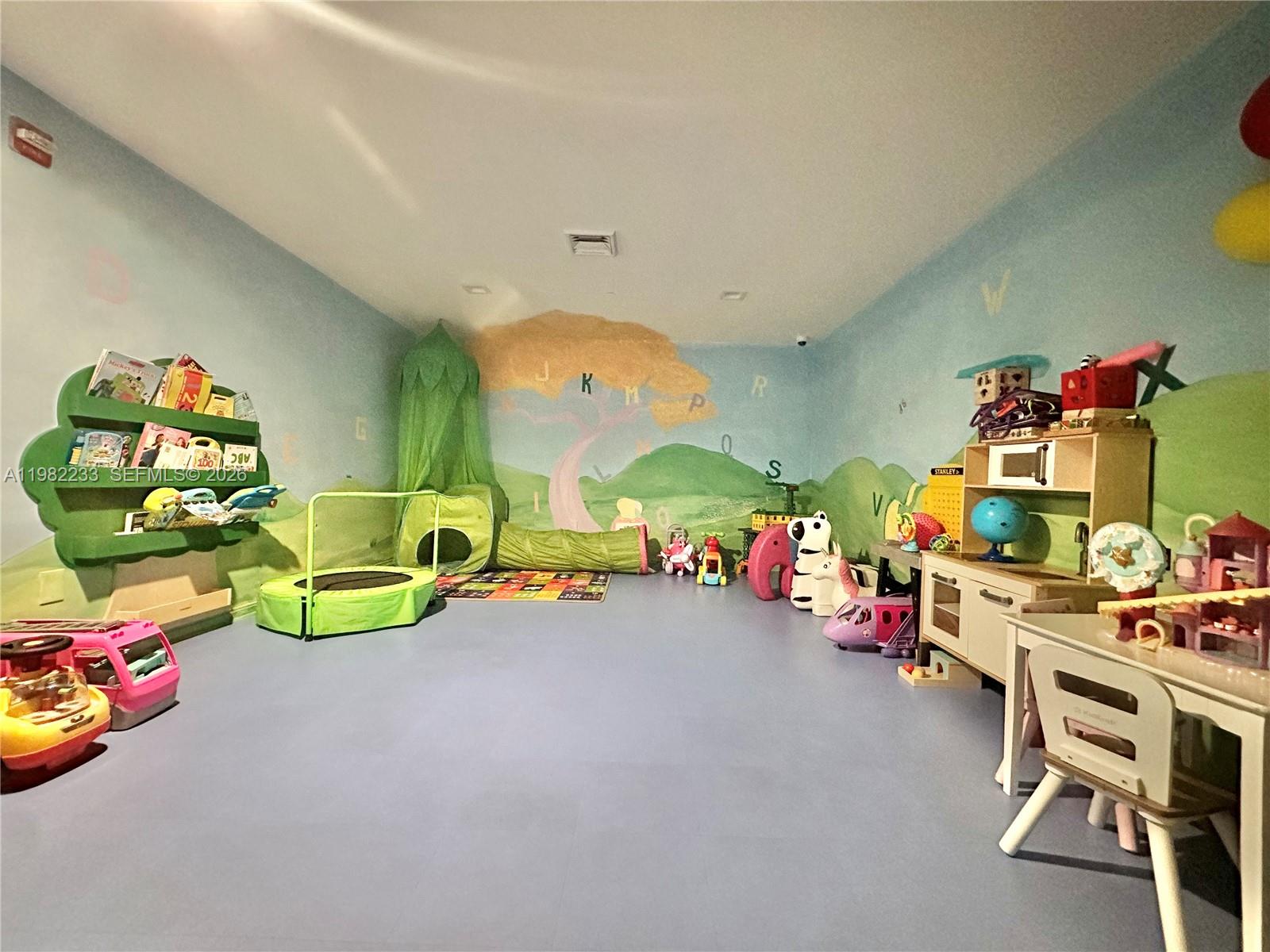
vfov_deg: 85.7
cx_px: 635
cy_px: 476
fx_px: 514
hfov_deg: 102.1
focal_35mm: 14
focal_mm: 2.22
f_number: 2.2
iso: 1600
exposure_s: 1/30
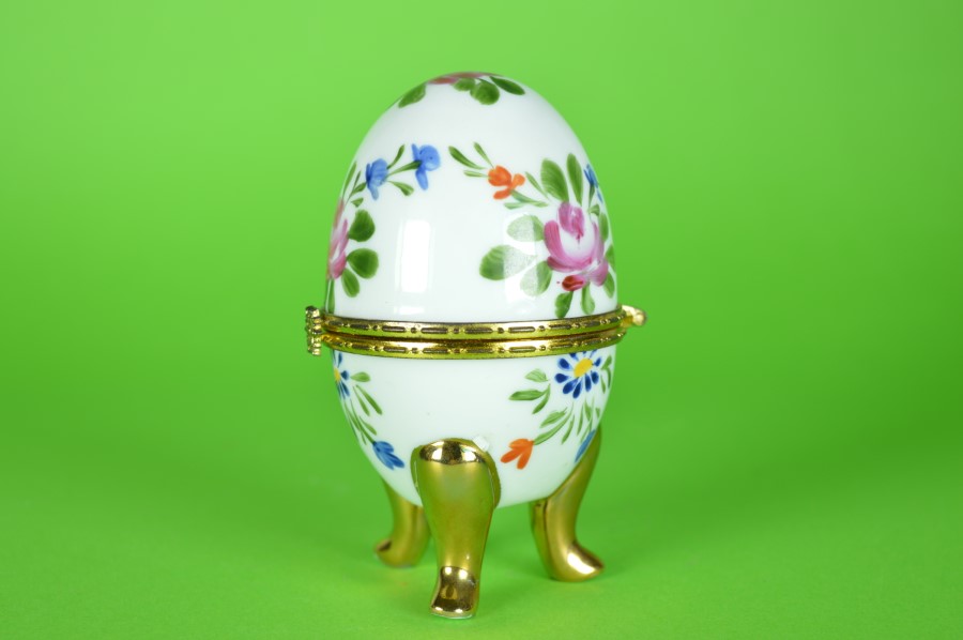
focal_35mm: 54
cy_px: 320
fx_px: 1443
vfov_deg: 25.0
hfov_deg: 36.9
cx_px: 482
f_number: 6.3
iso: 100
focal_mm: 36
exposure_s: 1/125
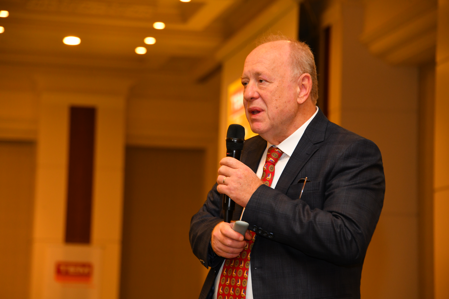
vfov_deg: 10.2
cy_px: 150
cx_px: 224
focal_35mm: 135
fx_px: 1684
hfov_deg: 15.2
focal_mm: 135
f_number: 5.6
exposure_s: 1/50
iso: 1250
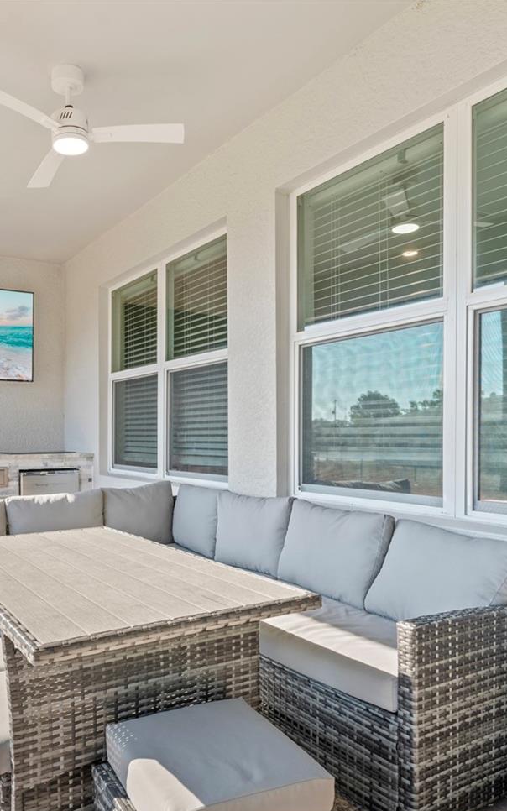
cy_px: 446
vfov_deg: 68.2
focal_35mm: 27
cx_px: 148
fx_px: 597
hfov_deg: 45.0
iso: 100
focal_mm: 16
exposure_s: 1/3
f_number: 8
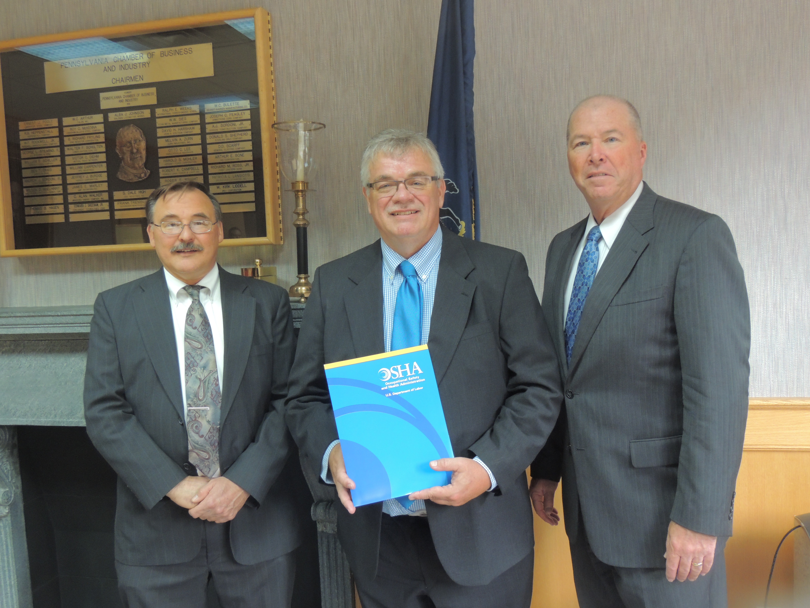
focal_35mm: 33
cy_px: 304
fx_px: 772
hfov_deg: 55.4
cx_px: 405
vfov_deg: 42.9
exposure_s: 1/25
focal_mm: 5.8
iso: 400
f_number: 3.2
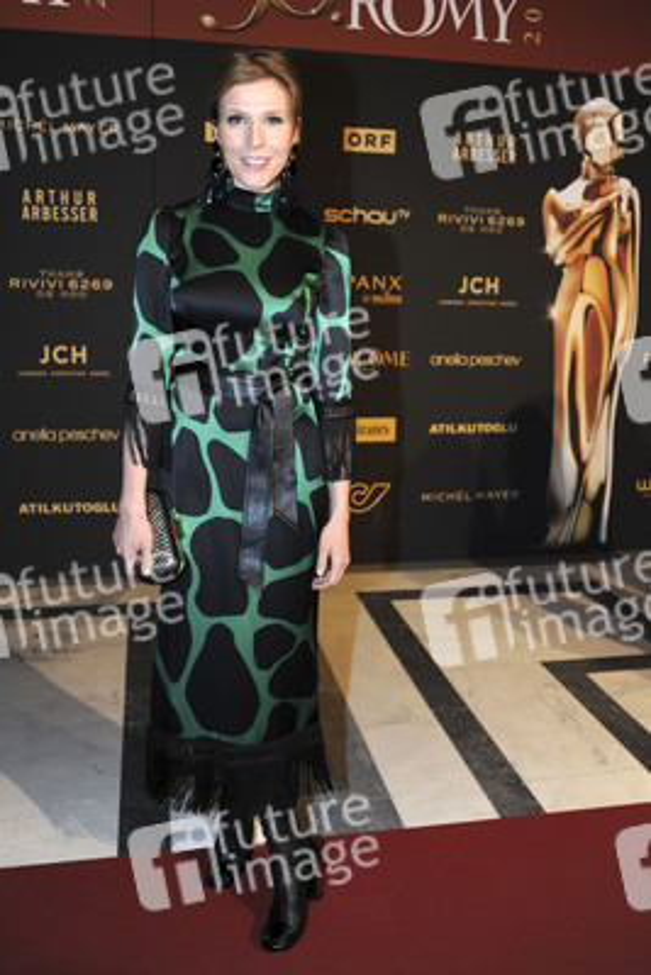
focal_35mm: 32
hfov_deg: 41.1
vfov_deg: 58.7
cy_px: 488
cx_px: 326
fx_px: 867
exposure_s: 1/250
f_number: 3.8
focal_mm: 32
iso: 800
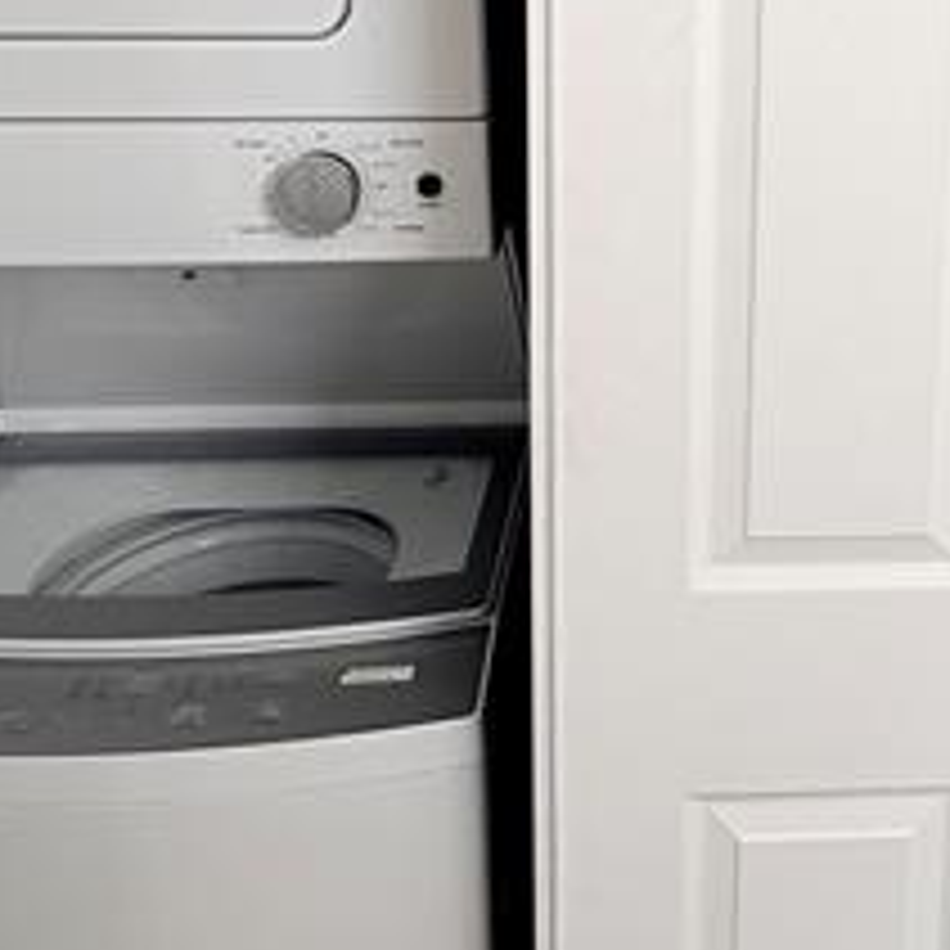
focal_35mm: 47
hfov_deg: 34.4
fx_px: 1459
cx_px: 819
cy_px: 68
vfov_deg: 33.8
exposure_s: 1/120
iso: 100
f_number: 2.2
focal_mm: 2.22
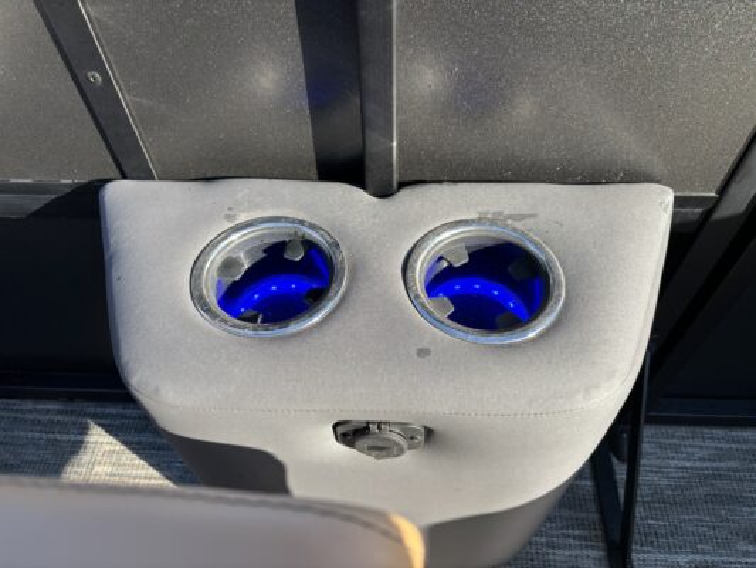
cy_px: 284
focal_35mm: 26
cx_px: 378
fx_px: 568
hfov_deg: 67.3
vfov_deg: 53.1
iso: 50
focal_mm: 5.96
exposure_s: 1/604
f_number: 1.6
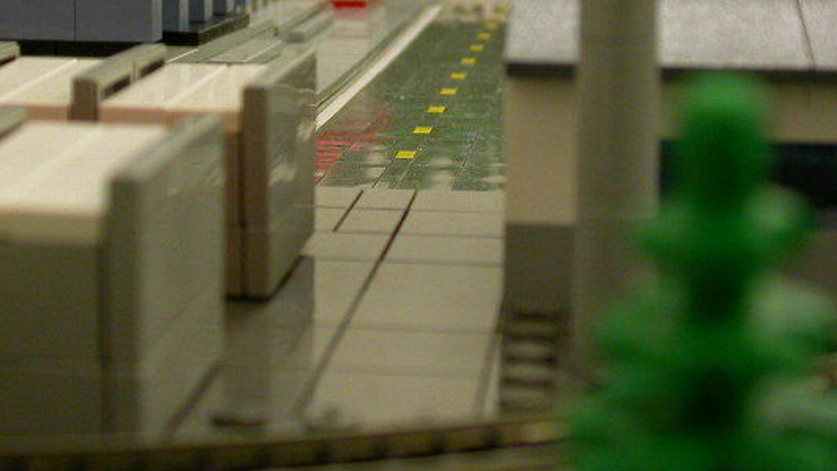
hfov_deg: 26.5
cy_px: -13
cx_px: 365
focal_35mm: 80
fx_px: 1775
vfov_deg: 14.8
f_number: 2.6
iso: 100
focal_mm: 7.85
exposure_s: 1/13
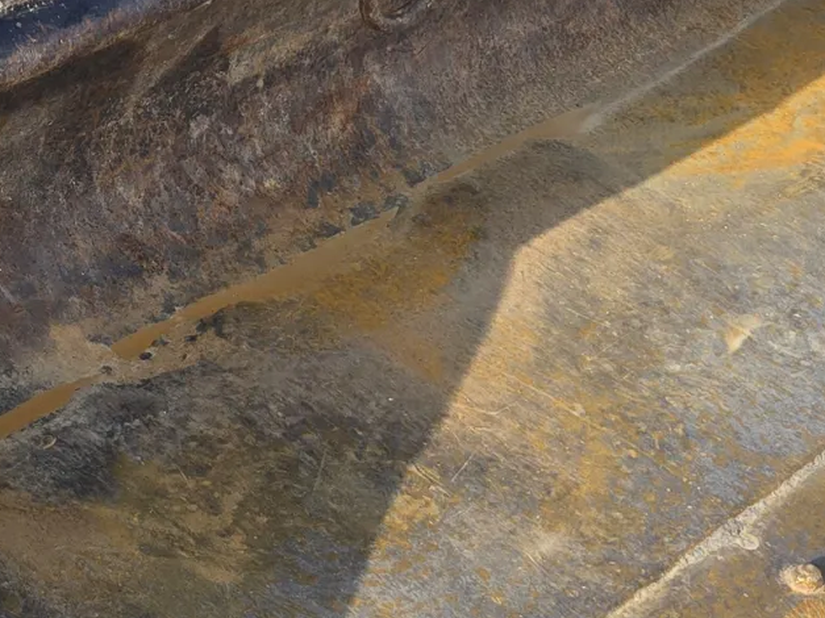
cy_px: 465
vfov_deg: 16.7
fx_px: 2097
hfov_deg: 22.2
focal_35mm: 88
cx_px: 343
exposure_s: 1/354
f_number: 1.8
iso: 25
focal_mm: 5.4
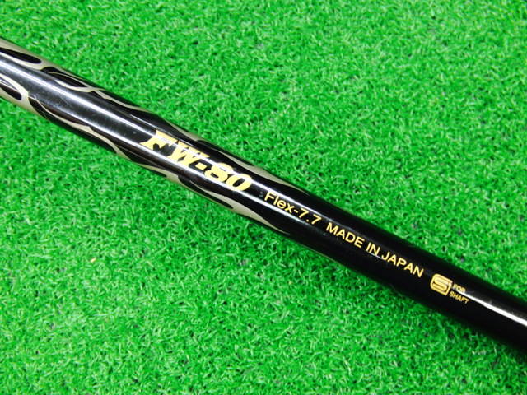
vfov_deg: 38.7
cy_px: 198
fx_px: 563
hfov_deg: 50.1
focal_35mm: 37
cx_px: 264
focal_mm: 6.42
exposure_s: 1/15
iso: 400
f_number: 3.6
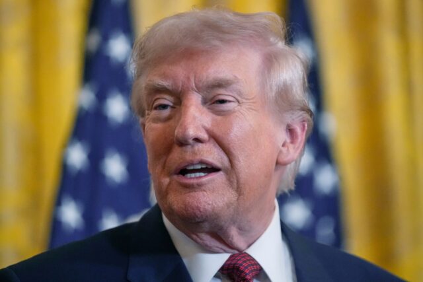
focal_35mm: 283
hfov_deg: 7.3
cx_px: 212
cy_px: 141
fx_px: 3326
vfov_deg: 4.9
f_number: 2.8
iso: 6400
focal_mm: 189
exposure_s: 1/320
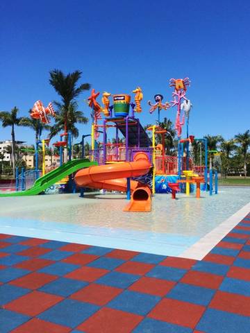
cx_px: 125
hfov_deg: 46.8
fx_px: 289
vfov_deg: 60.0
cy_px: 166
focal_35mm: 30
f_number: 2.2
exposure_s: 1/3165
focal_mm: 4.12
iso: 40
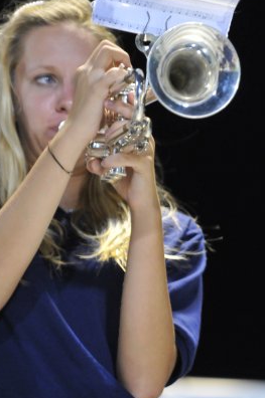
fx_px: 5037
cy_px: 208
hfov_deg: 3.0
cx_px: 91
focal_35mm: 455
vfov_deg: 4.5
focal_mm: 200
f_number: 2.8
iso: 1600
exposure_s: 1/50
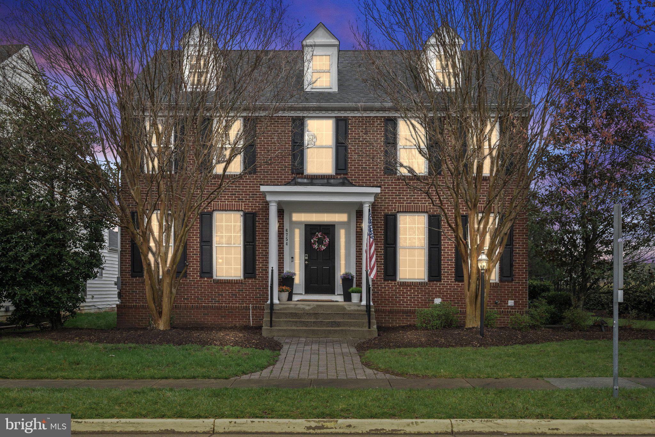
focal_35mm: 35
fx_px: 637
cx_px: 328
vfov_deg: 37.8
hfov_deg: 54.4
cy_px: 218
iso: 500
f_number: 9
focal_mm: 35
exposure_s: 1/60
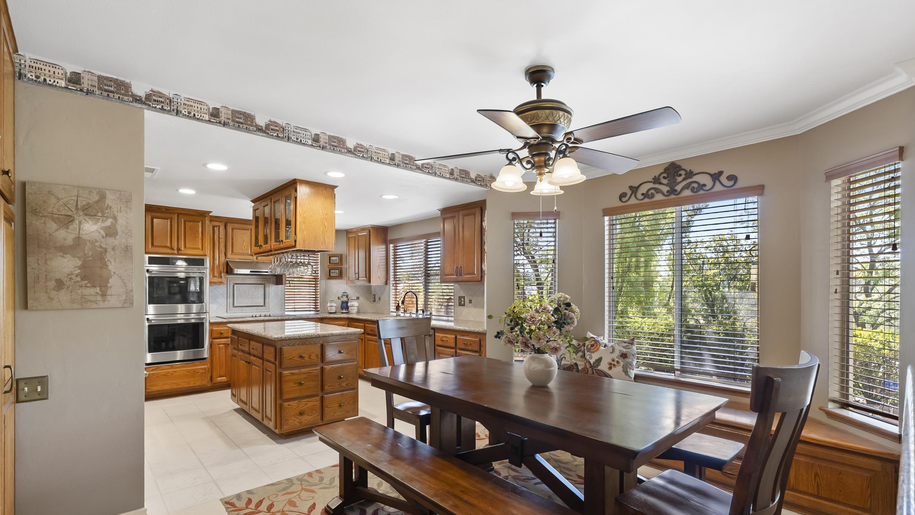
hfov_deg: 95.9
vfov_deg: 63.8
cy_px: 283
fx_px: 412
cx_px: 452
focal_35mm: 17
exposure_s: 1/8
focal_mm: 16
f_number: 8
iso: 500
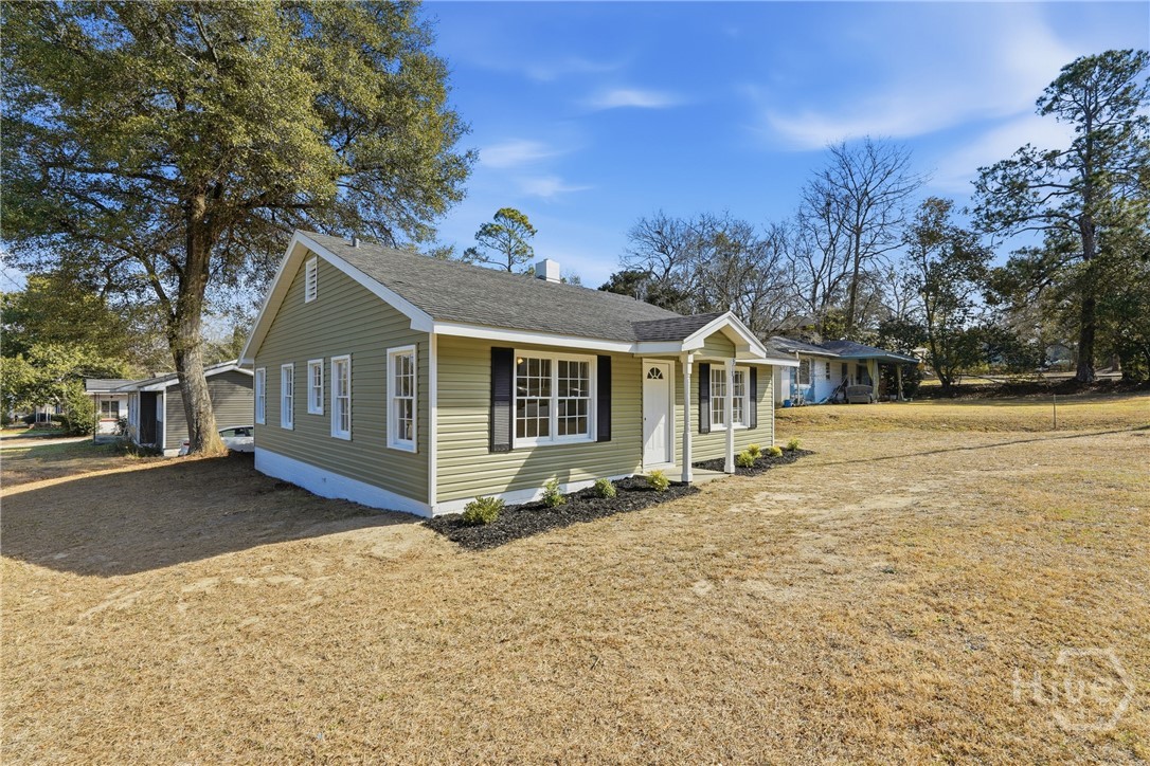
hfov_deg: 96.7
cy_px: 383
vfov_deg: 73.7
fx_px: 511
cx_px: 575
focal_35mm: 16
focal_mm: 16
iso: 320
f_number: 9
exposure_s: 1/4000
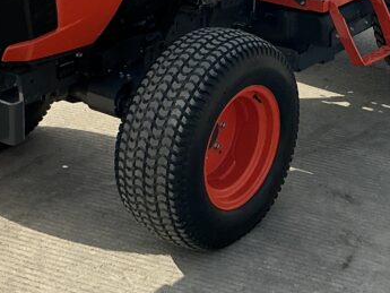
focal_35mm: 83
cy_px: -87
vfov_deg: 16.8
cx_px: 281
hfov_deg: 23.4
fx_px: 935
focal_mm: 3
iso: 25
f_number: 1.8
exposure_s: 1/1626
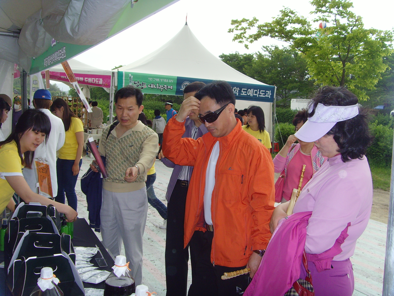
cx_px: 197
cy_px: 148
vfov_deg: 36.8
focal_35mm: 39
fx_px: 444
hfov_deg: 47.9
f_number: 3.5
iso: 100
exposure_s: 1/350
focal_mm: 6.6
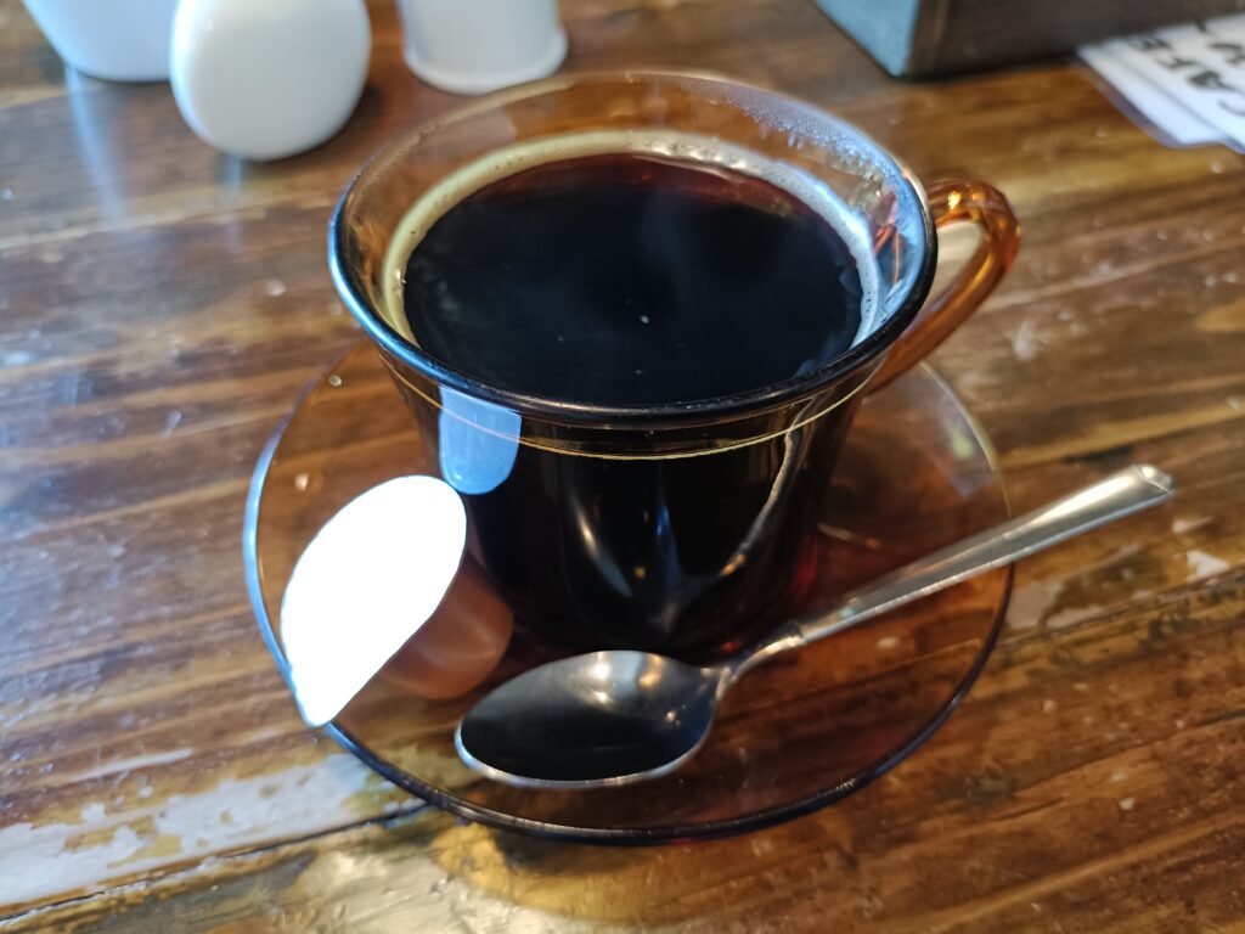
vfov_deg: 54.9
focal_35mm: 25
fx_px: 899
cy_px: 467
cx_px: 622
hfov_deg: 69.4
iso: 1250
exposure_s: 1/33.3
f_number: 1.7
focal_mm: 4.7
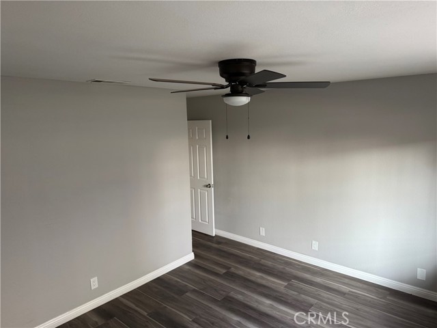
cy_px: 164
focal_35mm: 24
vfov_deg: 56.8
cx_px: 218
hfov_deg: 71.6
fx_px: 303
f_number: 1.78
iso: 200
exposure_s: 1/105
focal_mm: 6.76
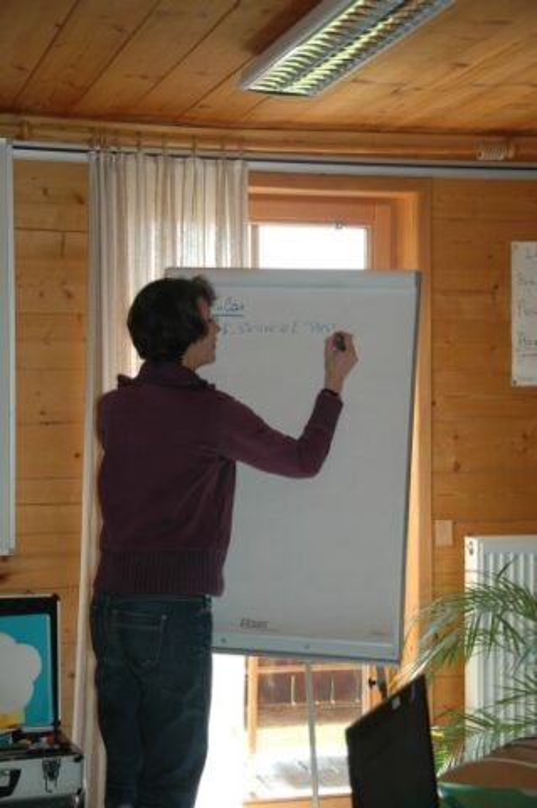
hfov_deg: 20.1
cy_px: 404
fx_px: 1513
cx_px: 268
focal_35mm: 68
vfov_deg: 29.9
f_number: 4.8
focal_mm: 45
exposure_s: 1/80
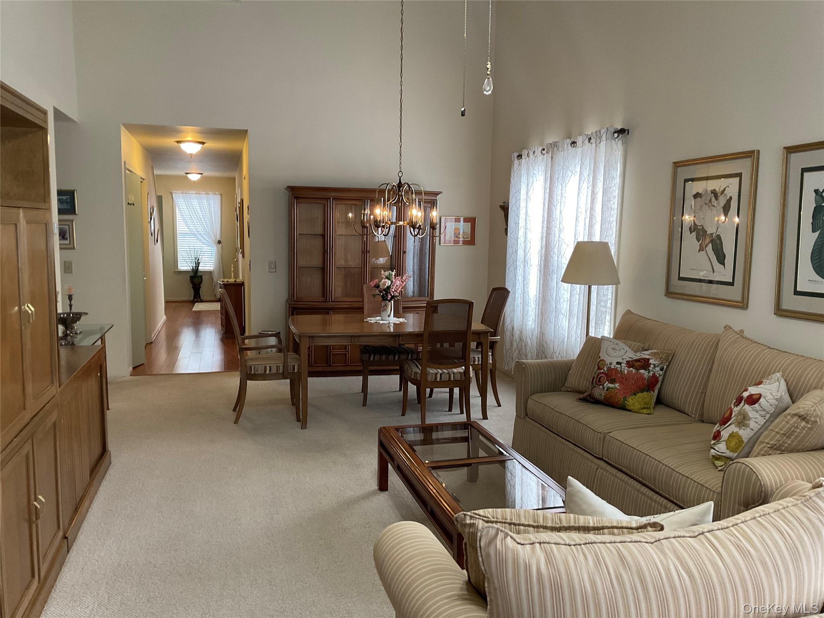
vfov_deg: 48.2
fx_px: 690
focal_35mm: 29
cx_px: 412
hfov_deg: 61.7
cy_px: 309
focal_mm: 3
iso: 100
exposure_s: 1/60
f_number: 1.8
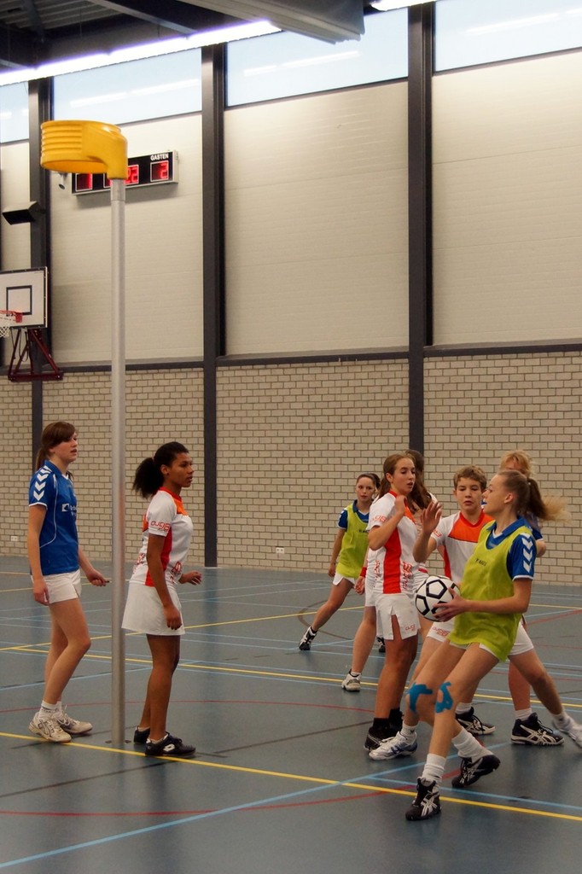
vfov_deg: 43.6
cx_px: 291
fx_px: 1092
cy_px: 437
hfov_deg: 29.8
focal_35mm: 45
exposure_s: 1/200
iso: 1250
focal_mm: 30
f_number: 4
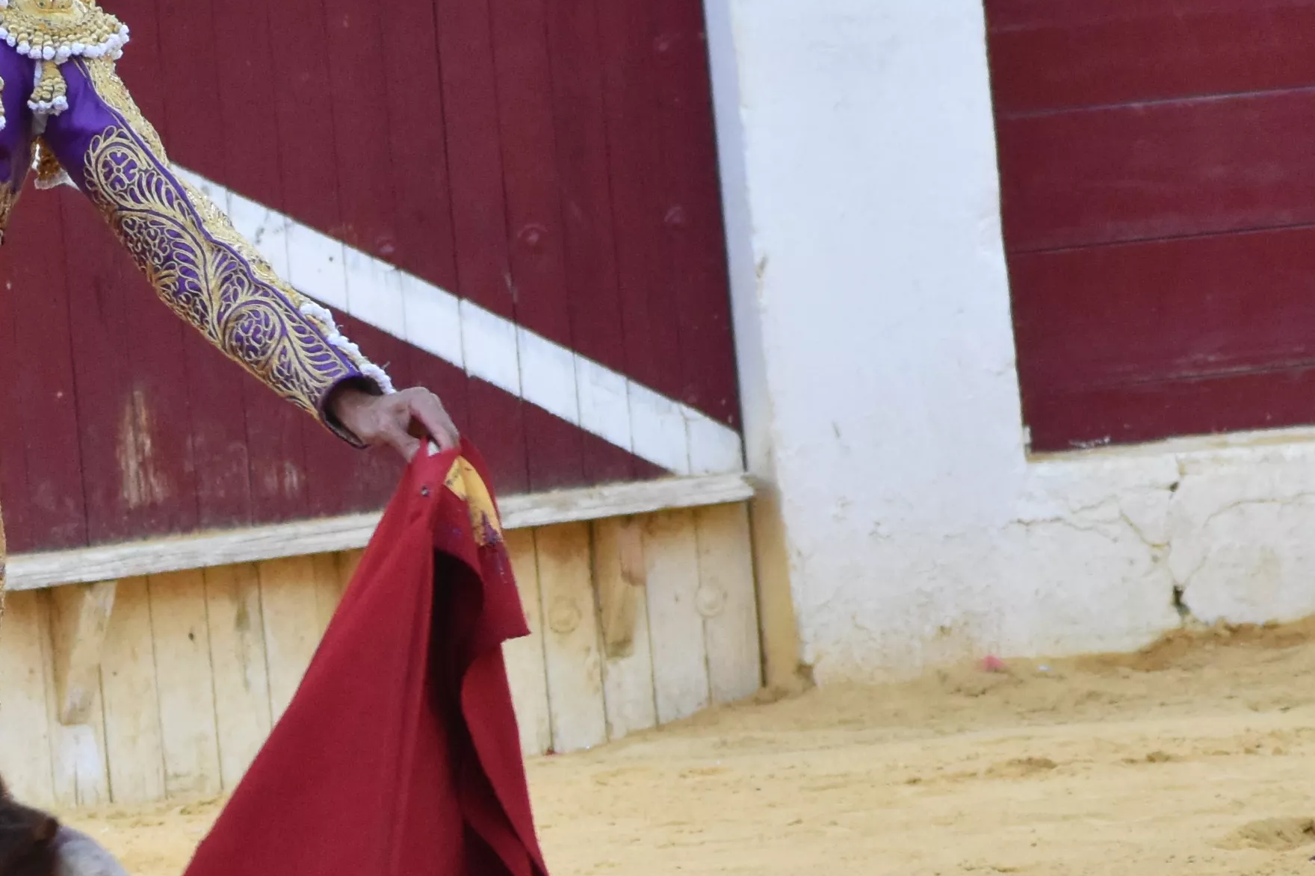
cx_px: -48
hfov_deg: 2.4
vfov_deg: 1.6
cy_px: 567
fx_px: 30814
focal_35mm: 844
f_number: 5
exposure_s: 1/250
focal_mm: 165
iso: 1600
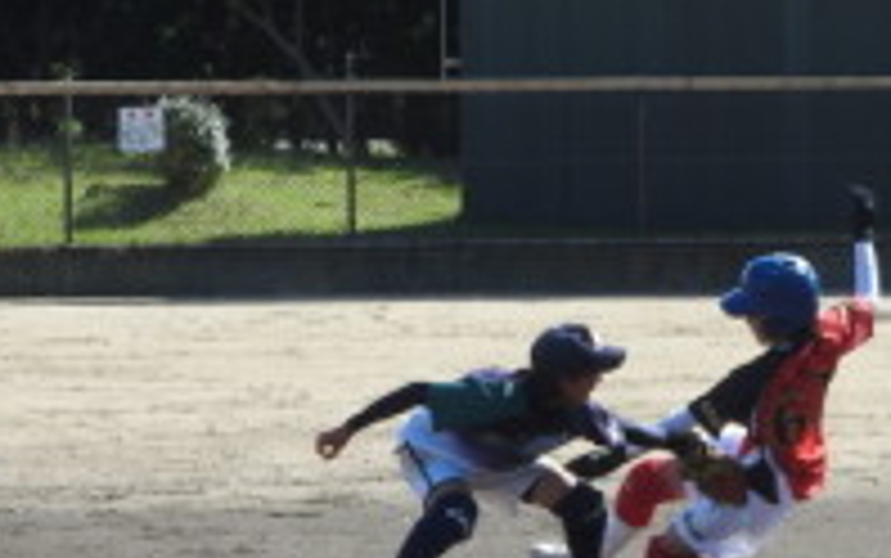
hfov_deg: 4.8
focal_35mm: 434
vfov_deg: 3.0
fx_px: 10545
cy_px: 567
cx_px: 855
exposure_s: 1/400
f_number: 5
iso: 100
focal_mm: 24.2
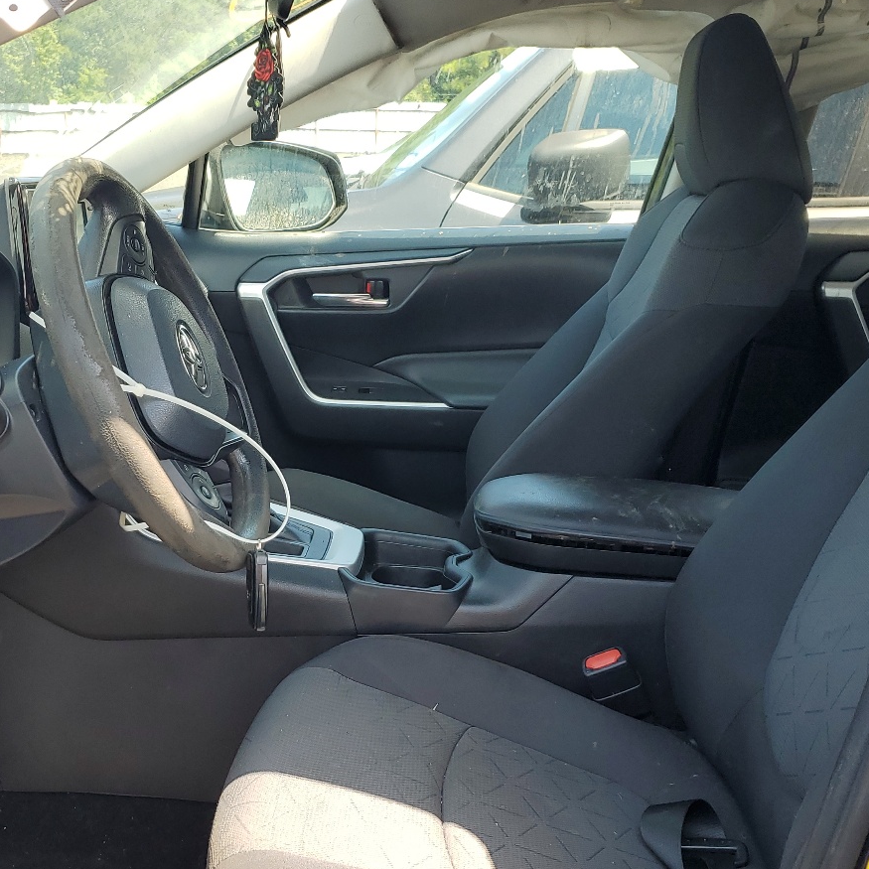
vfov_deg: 39.6
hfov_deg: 39.7
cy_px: 565
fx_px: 1193
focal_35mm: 42
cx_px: 316
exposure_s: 1/312
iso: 50
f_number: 1.5
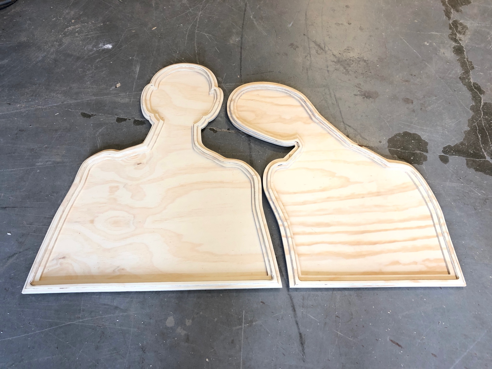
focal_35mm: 28
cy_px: 184
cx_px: 246
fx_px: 398
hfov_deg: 63.4
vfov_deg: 49.7
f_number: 1.8
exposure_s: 1/25
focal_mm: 4
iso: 40
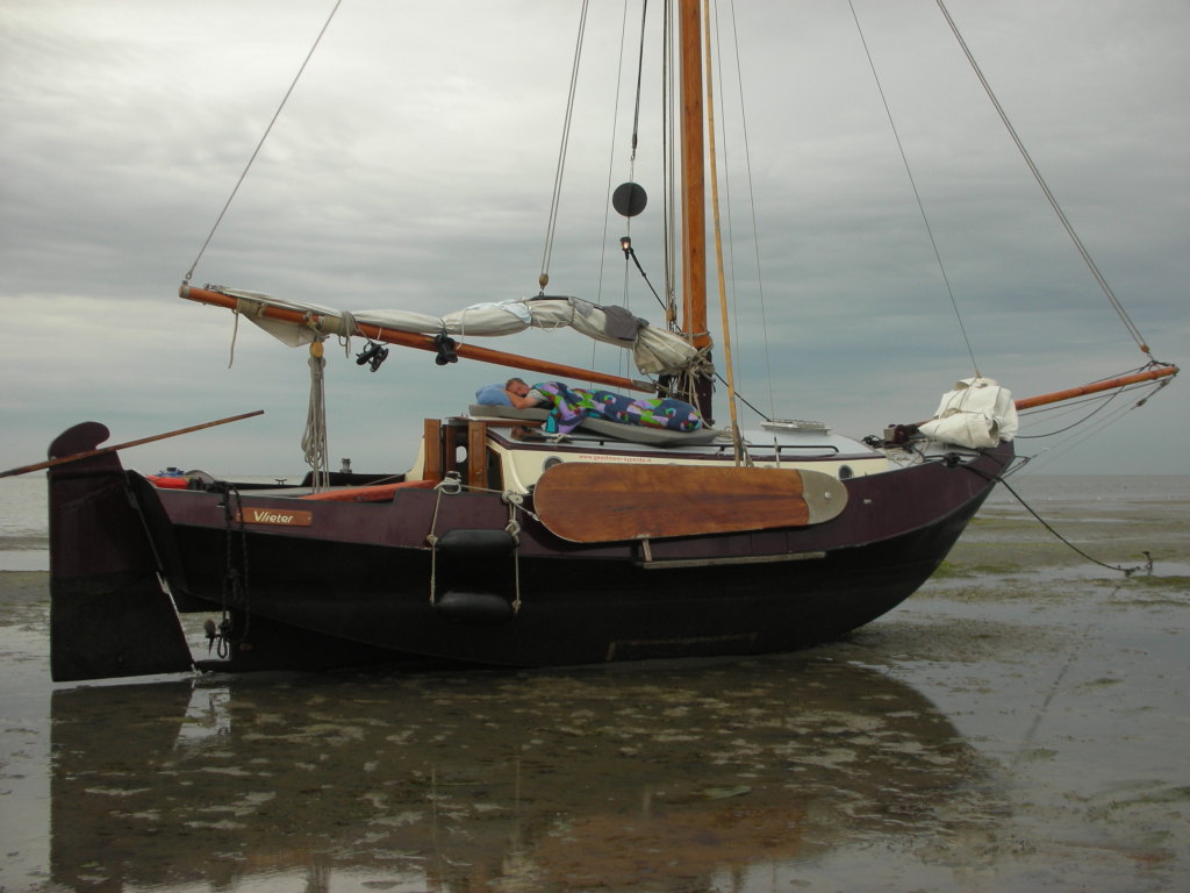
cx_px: 595
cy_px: 446
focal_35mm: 46
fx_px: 1581
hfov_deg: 41.2
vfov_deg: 31.5
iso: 50
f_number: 3.5
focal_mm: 7.7
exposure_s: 1/74.5
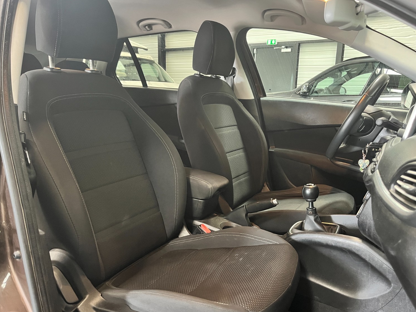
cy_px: 168
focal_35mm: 28
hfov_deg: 63.4
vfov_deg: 49.7
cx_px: 214
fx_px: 336
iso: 500
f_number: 1.6
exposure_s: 1/25
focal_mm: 5.1
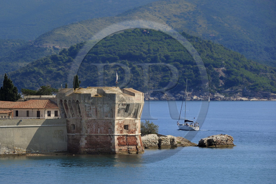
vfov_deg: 6.9
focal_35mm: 200
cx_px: 138
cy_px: 92
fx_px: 1533
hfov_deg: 10.3
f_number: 9
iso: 200
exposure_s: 1/250
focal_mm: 200
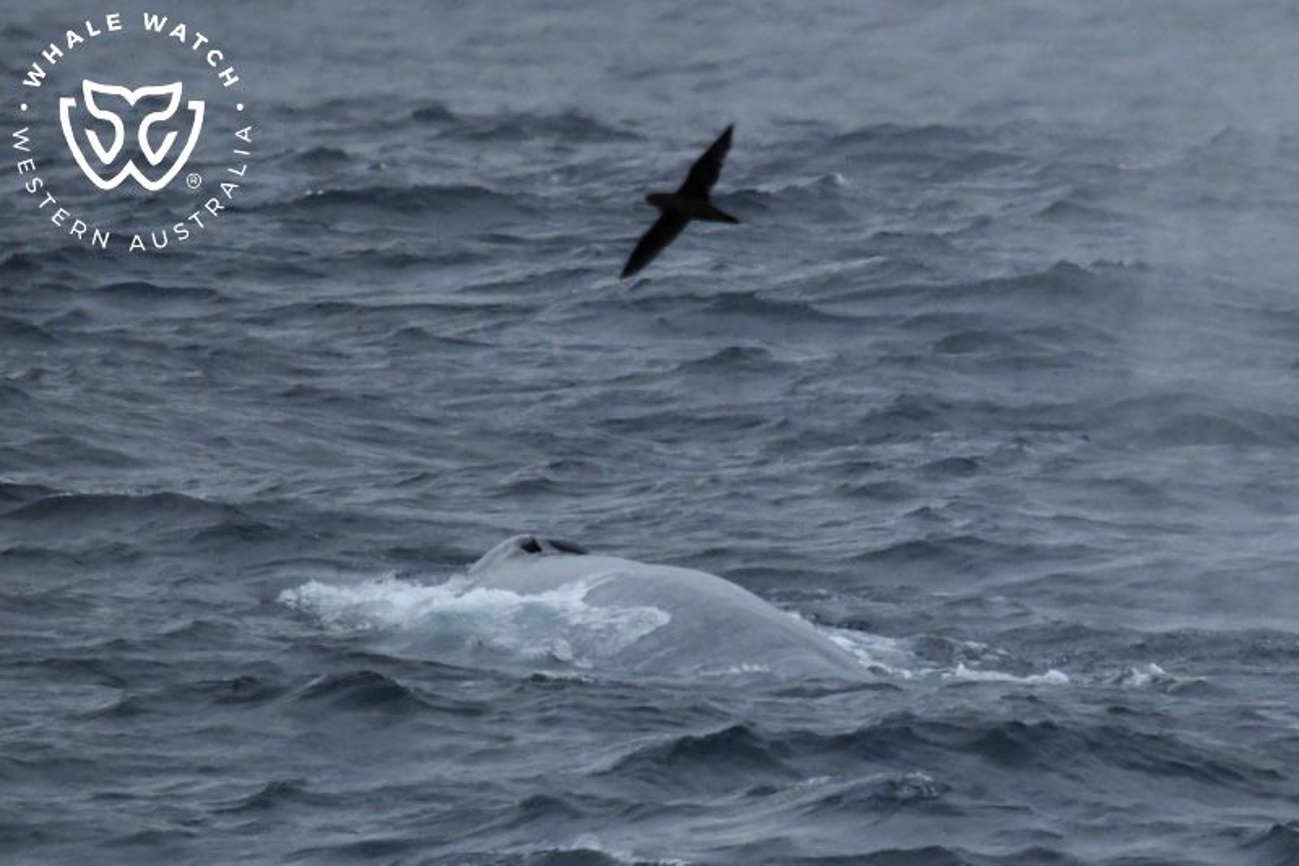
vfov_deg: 2.3
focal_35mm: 600
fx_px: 21644
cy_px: 433
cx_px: 650
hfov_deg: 3.4
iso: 5600
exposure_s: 1/8000
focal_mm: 600
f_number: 6.3
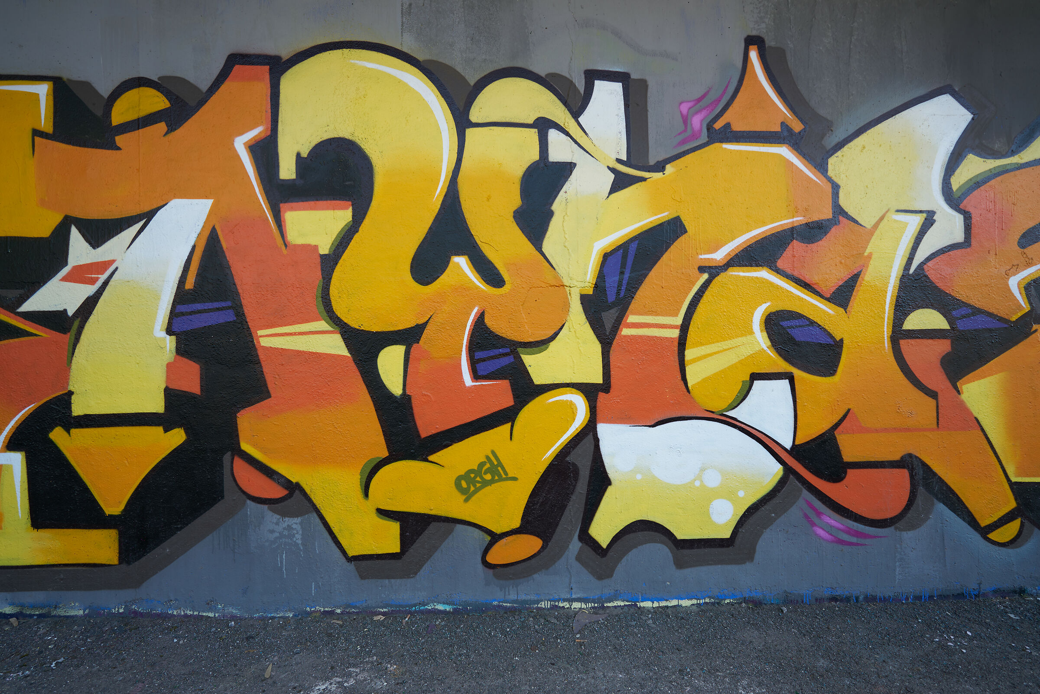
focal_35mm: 16
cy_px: 347
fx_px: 462
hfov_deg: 96.7
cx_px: 520
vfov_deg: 73.8
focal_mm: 16
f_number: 4
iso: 100
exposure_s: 1/125
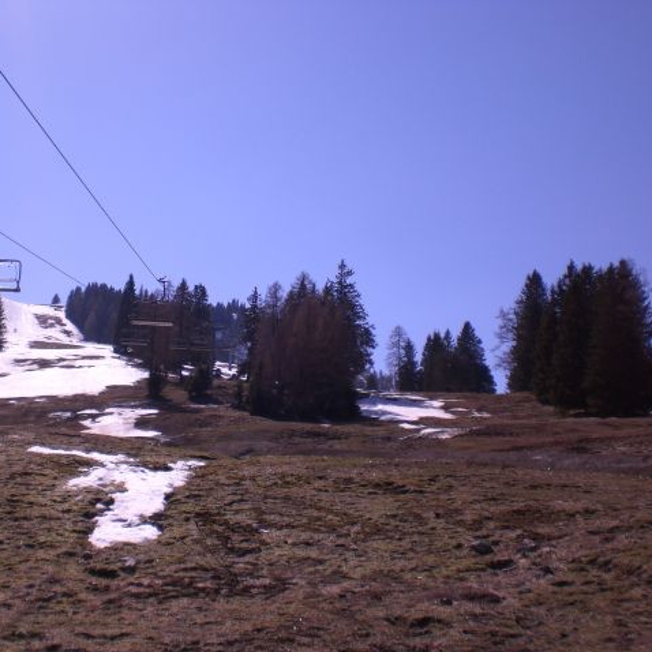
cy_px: 326
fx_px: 959
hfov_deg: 37.2
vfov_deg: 37.6
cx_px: 228
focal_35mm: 45
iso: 50
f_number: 4.4
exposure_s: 1/1000
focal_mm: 6.3
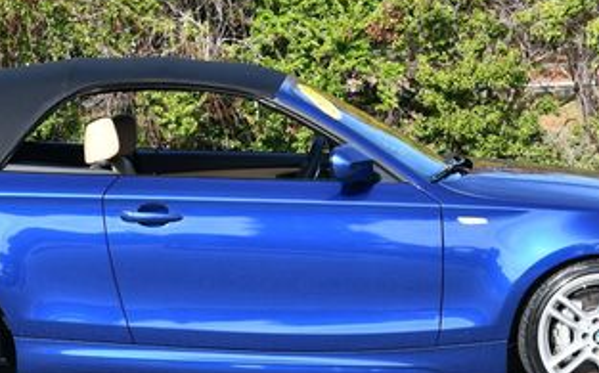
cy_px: 105
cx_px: 230
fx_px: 2724
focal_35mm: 167
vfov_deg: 7.8
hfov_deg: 12.5
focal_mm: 40
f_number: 8
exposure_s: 1/250
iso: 200
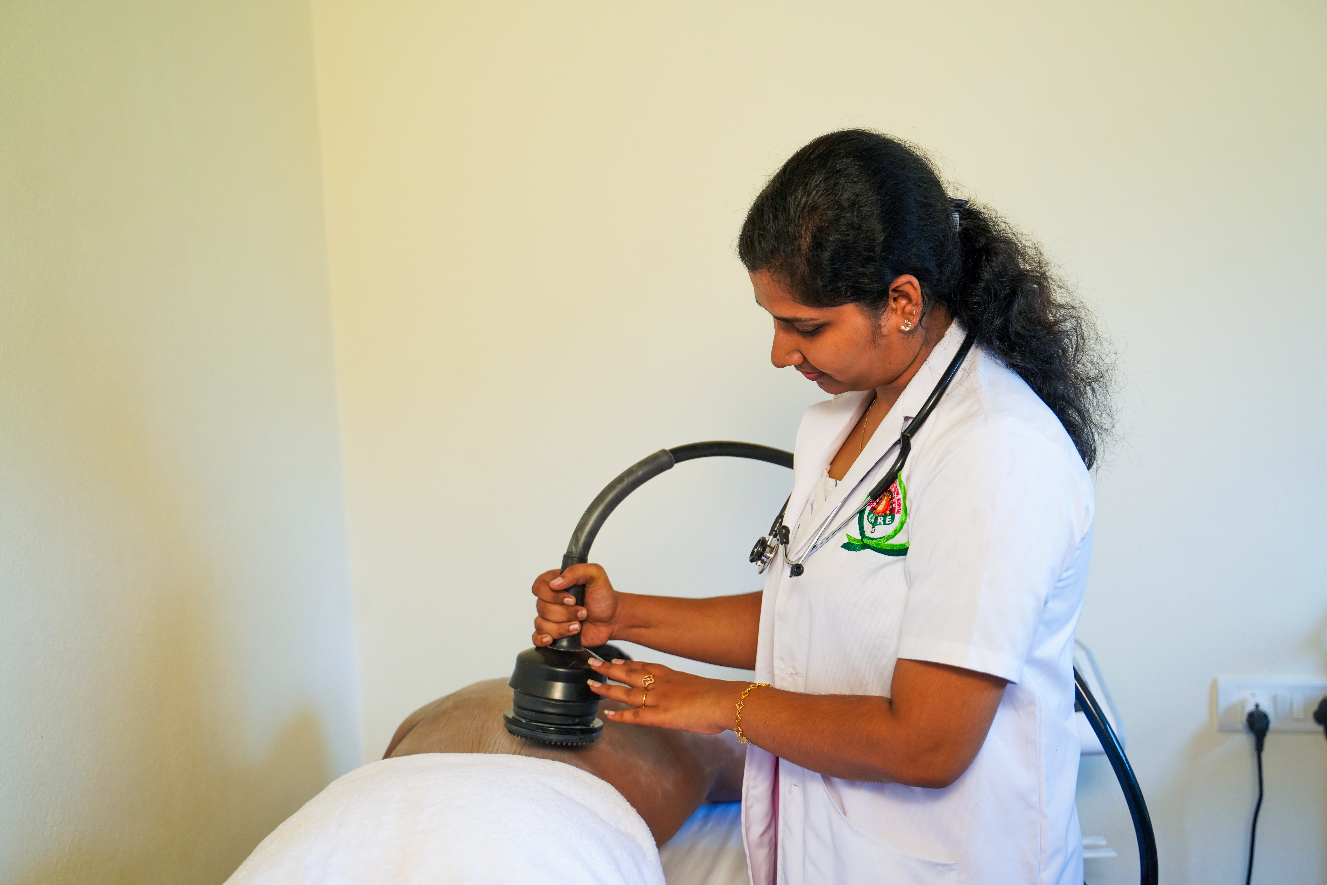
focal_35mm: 42
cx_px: 664
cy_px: 442
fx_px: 1548
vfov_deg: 31.9
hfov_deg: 46.4
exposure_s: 1/400
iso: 1000
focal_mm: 42
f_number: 3.2
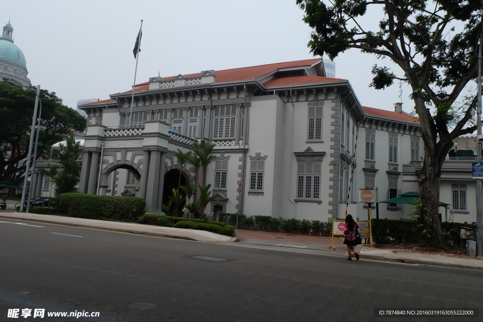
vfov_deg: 49.6
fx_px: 349
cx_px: 242
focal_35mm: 26
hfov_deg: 69.4
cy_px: 161
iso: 400
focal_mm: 17.5
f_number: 9
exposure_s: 1/420
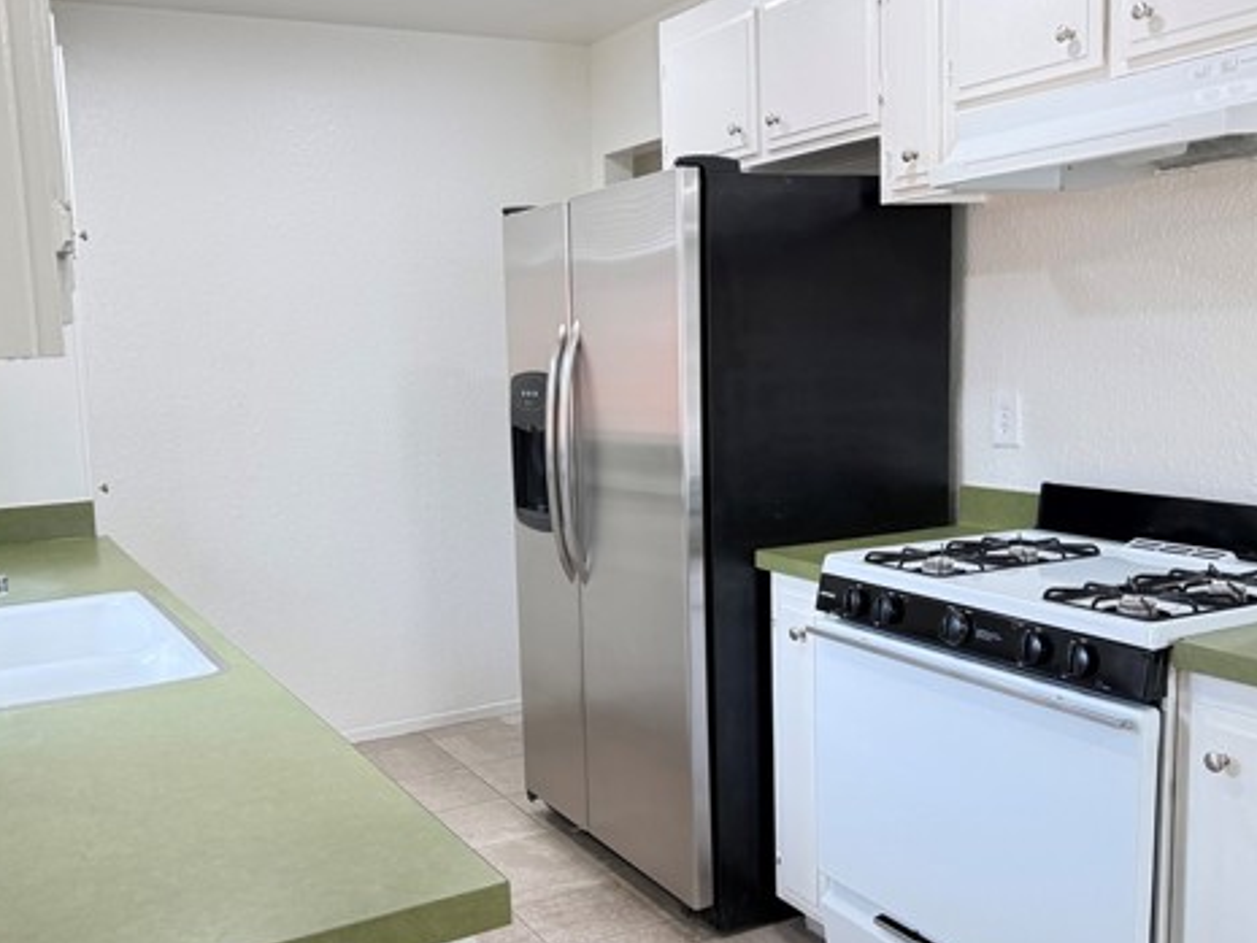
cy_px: 497
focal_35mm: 33
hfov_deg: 55.1
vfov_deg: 42.9
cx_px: 527
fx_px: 1199
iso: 250
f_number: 1.78
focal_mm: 6.76
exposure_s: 1/120
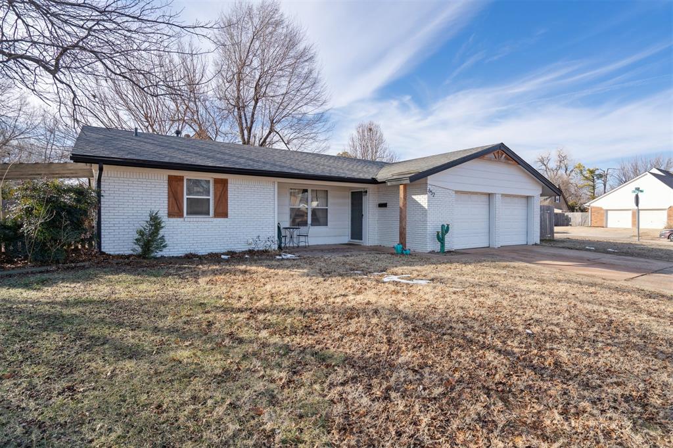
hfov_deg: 90.0
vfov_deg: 67.3
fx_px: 336
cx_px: 336
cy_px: 224
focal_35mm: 18
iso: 200
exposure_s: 1/400
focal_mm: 18
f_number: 7.1
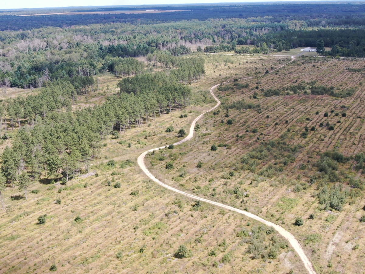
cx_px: 182
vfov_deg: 32.9
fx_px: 464
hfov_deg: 42.9
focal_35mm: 44
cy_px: 137
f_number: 3.6
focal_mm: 7.71
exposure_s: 1/320
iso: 100
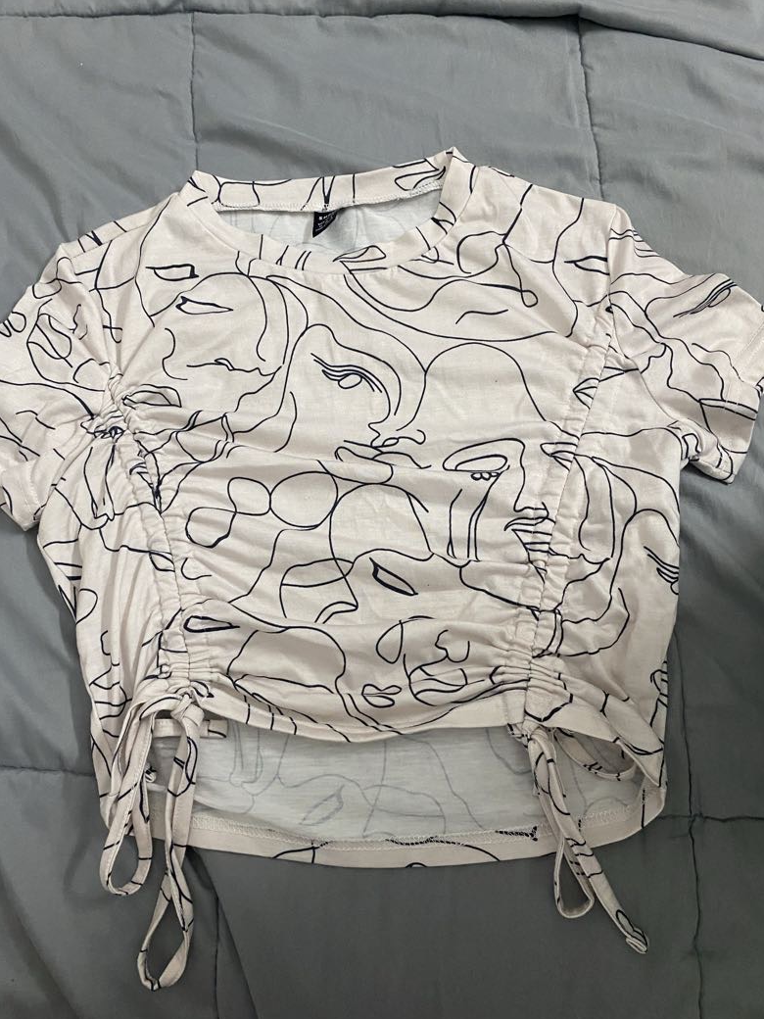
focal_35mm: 27
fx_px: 795
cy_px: 504
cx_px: 379
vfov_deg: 65.3
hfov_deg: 51.4
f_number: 1.8
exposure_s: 1/50
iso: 250
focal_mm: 4.25
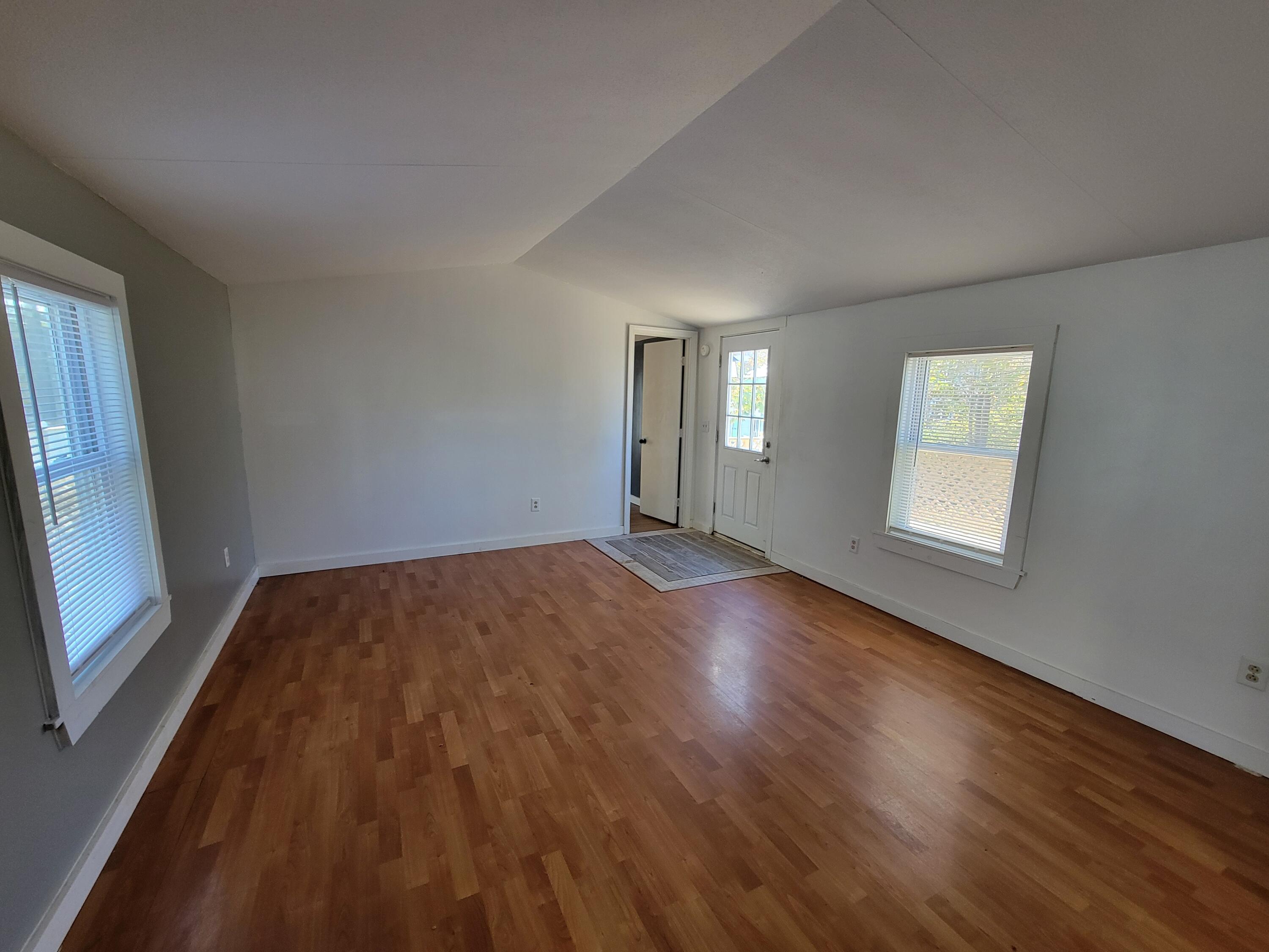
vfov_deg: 89.9
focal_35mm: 13
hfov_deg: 106.2
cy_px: 476
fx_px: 477
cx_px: 634
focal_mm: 2.2
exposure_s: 1/60
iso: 160
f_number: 2.2
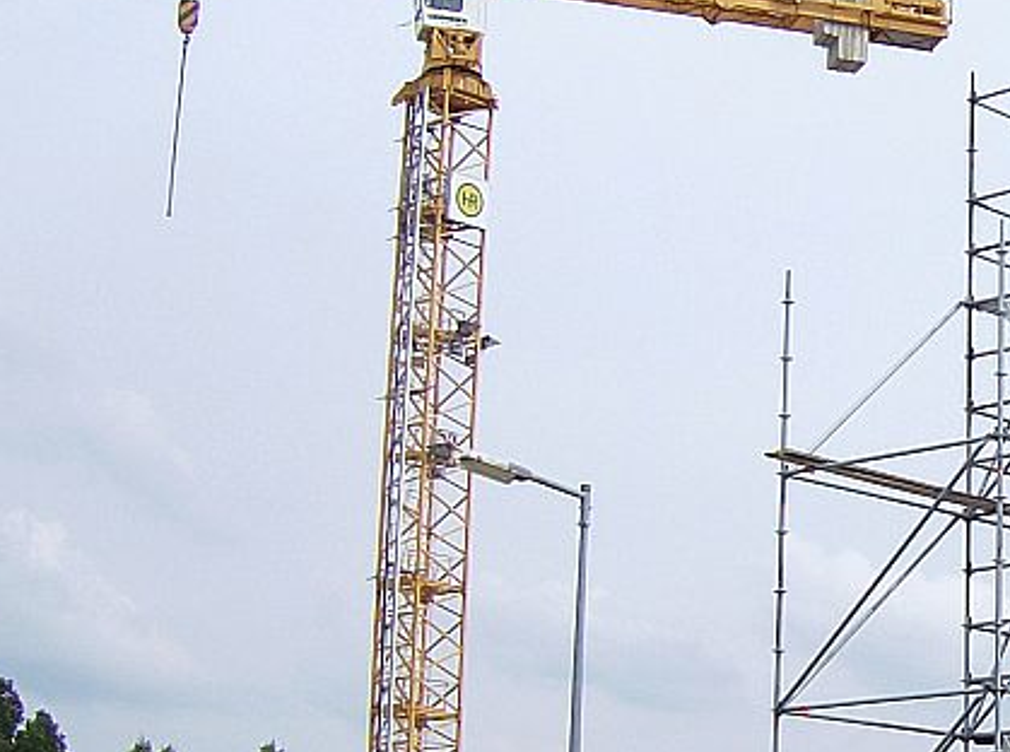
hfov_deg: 21.0
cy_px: 459
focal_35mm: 88
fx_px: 2561
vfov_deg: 16.7
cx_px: 1157
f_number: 4.7
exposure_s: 1/630
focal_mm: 6
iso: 100
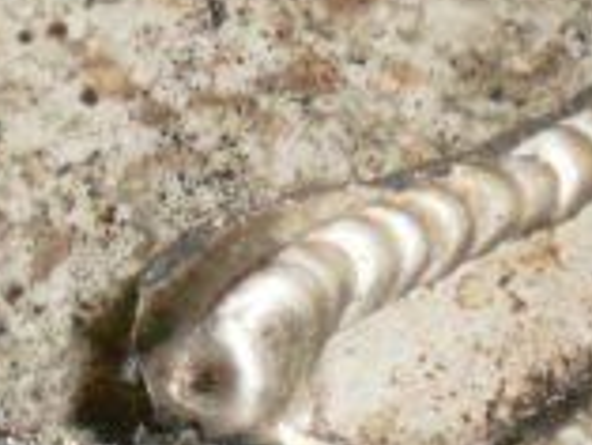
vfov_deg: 10.1
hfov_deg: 13.4
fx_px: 2516
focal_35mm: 147
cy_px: 121
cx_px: 128
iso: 125
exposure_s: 1/30
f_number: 3.1
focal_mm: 6.3
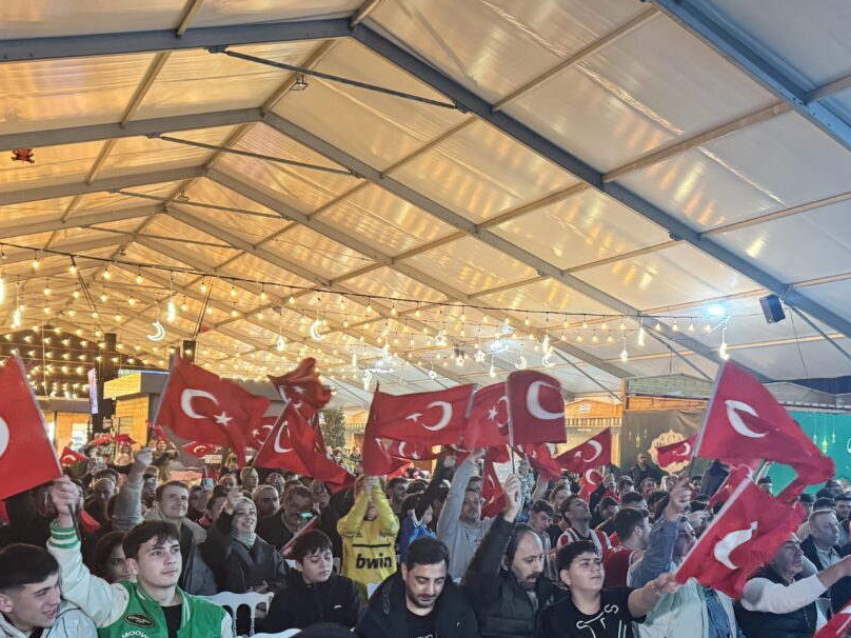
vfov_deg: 37.4
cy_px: 410
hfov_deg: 48.8
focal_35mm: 38
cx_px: 499
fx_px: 934
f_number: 1.78
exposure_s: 1/50
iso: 500
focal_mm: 6.76
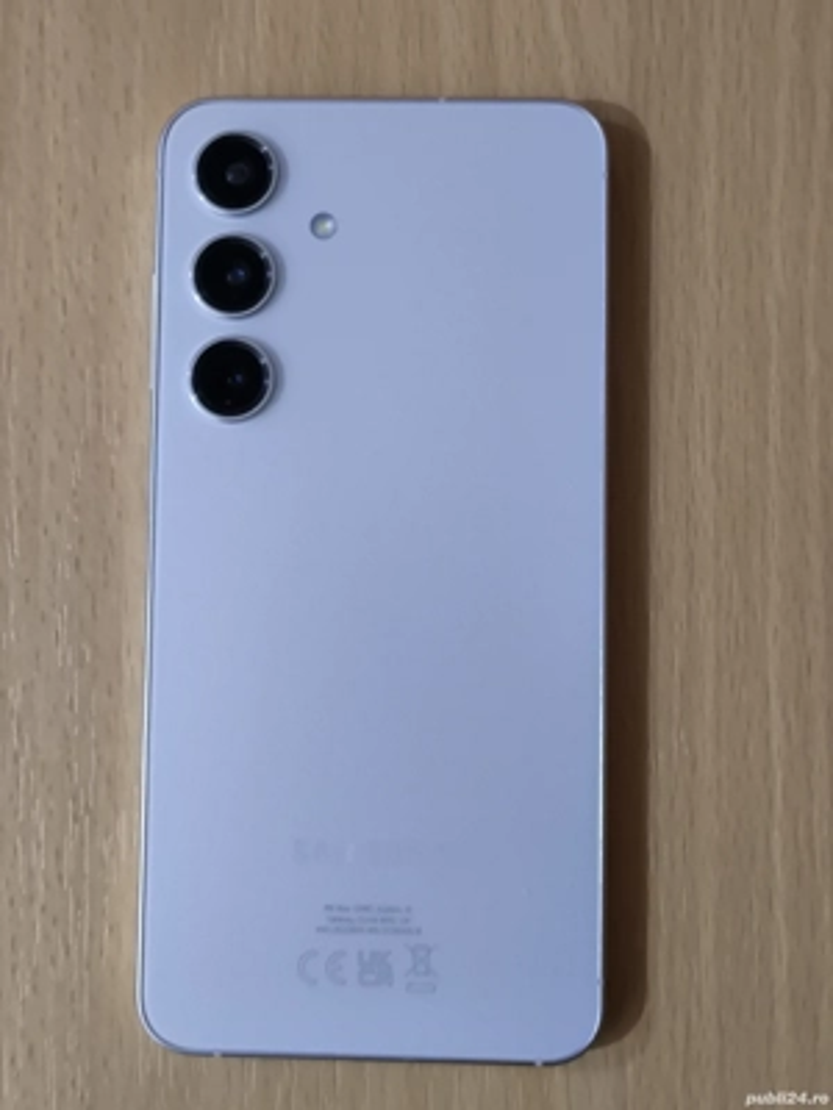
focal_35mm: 50
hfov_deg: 29.1
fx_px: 1604
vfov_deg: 38.2
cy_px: 555
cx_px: 416
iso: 800
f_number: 1.9
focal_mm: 6.92
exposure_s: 1/26
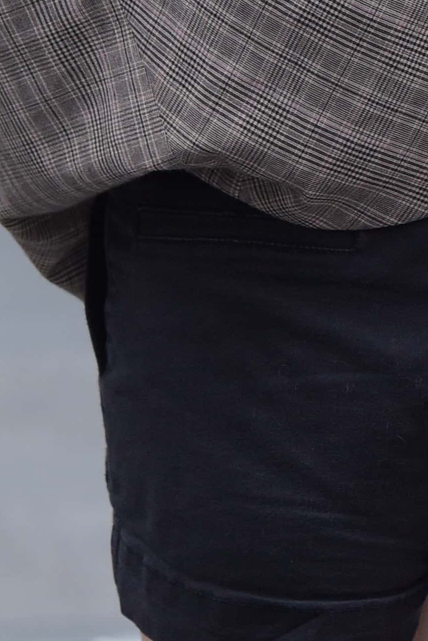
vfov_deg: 3.4
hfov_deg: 2.3
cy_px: 94
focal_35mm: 602
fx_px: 10726
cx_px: 485
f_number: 4
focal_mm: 105
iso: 640
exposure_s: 1/800
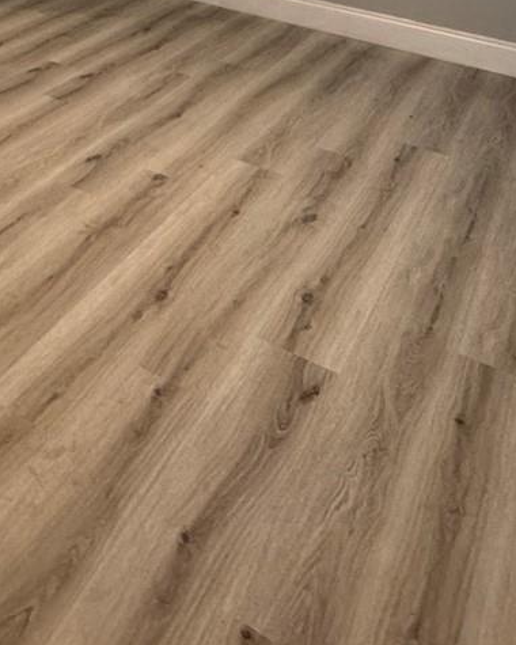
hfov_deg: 31.4
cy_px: -91
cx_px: 64
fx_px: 878
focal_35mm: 46
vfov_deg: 34.1
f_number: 2.2
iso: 320
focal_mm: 2.22
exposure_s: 1/120
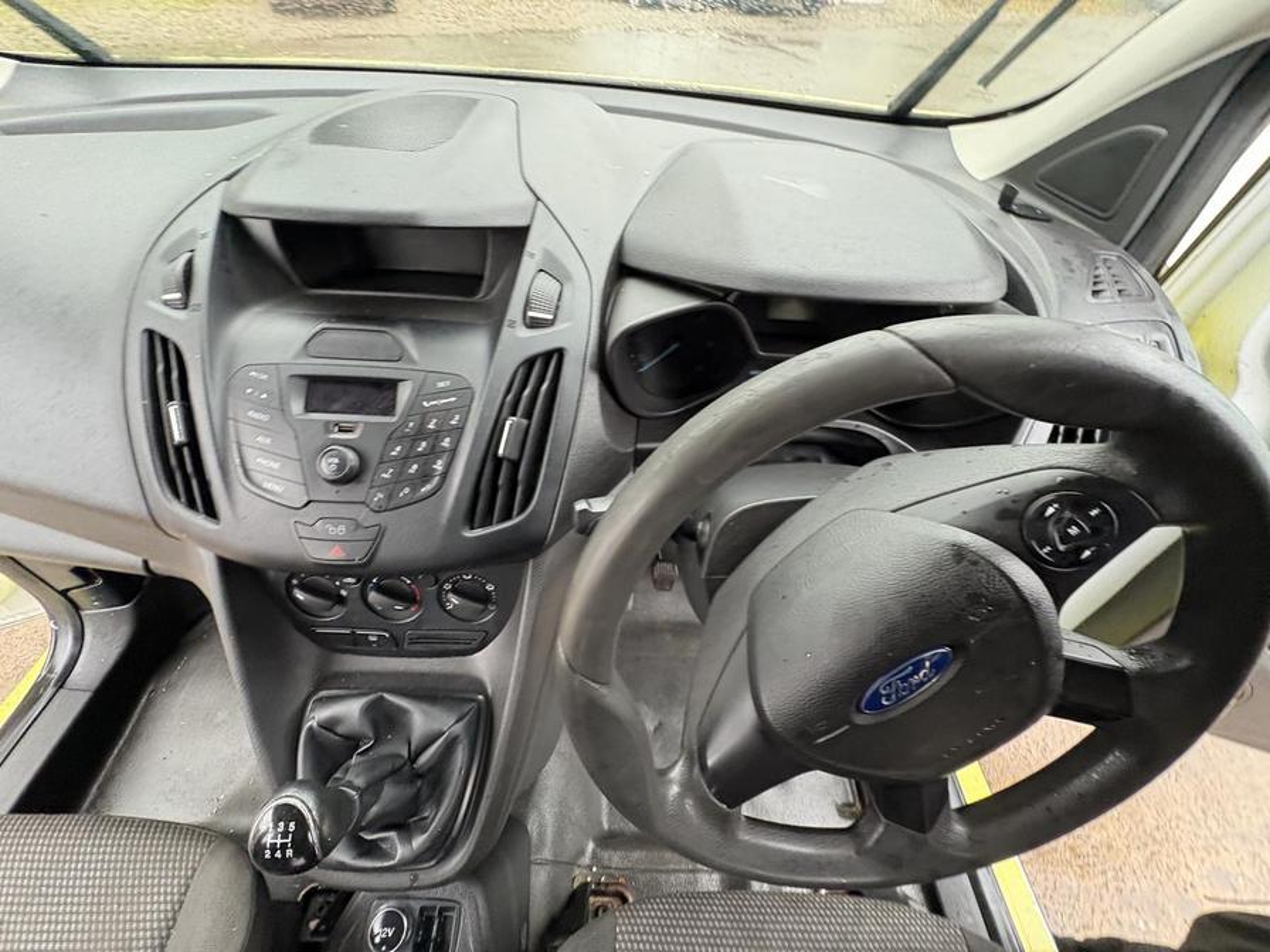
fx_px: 514
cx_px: 635
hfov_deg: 102.1
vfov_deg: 85.7
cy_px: 476
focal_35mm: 14
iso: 400
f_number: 2.2
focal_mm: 2.22
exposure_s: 1/60
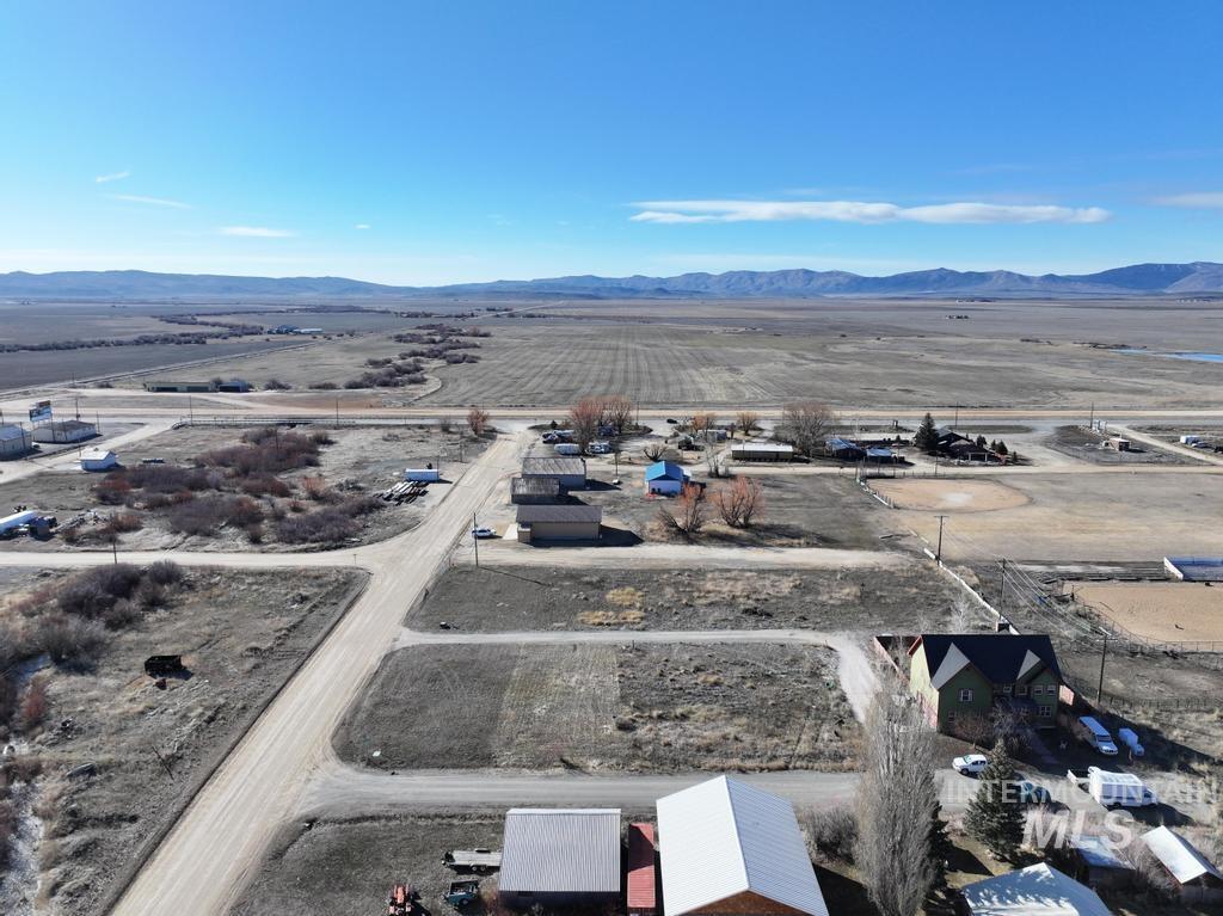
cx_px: 612
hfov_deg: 71.6
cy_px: 458
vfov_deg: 56.8
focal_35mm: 24
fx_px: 848
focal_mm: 12.29
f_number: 2.8
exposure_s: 1/2000
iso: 160
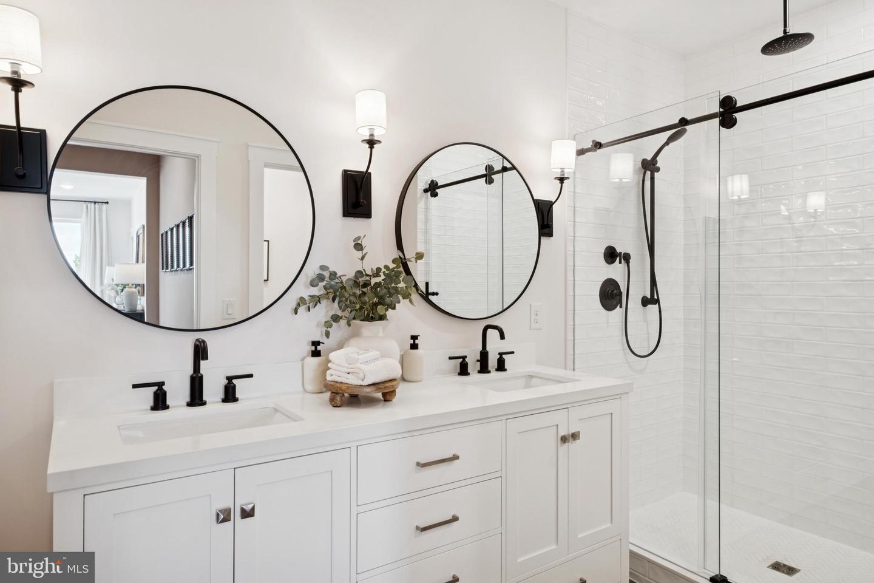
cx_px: 437
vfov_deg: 61.9
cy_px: 292
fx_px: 486
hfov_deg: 84.0
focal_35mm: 20
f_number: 8
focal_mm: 13.2
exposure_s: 1/15
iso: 400
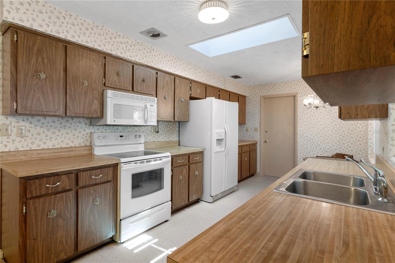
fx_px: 197
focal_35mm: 18
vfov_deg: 67.4
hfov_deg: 90.0
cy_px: 132
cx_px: 198
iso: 320
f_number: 8
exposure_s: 1/3
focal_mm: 12
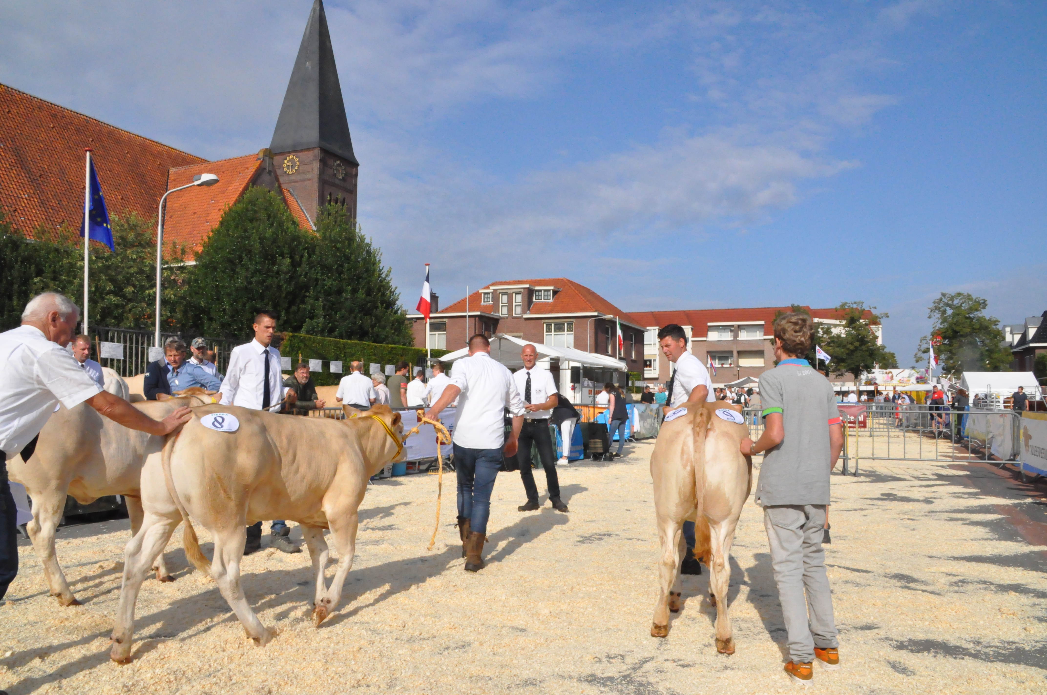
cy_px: 348
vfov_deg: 43.5
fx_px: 871
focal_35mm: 30
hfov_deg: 62.0
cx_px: 524
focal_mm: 20
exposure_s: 1/1600
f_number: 20
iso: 3200
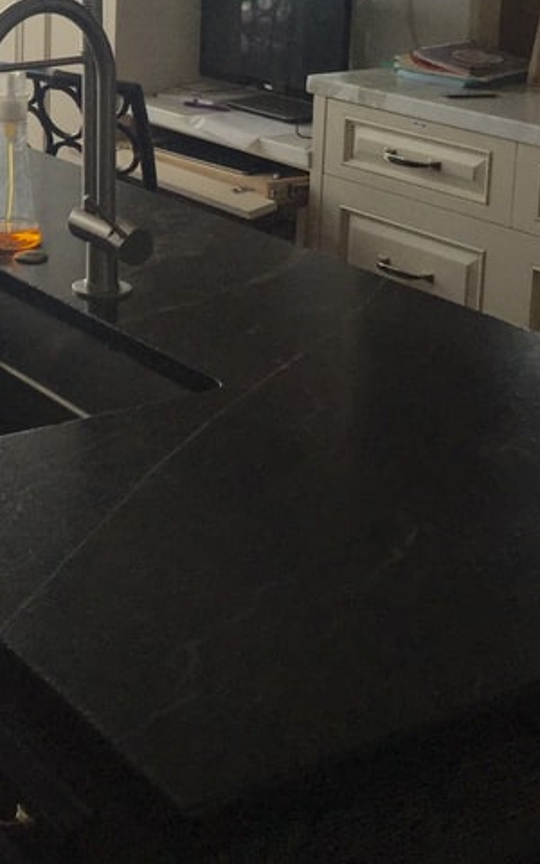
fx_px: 1507
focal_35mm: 64
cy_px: 126
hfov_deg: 19.4
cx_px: -74
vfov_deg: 30.9
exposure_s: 1/267
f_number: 2.2
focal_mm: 4.15
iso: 32
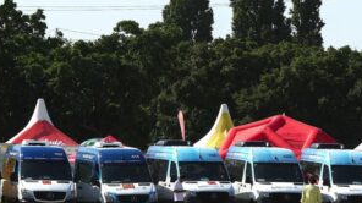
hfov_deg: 6.8
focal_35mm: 318
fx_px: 3050
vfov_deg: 3.8
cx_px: 317
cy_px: 165
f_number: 8
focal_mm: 78
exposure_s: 1/320
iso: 100
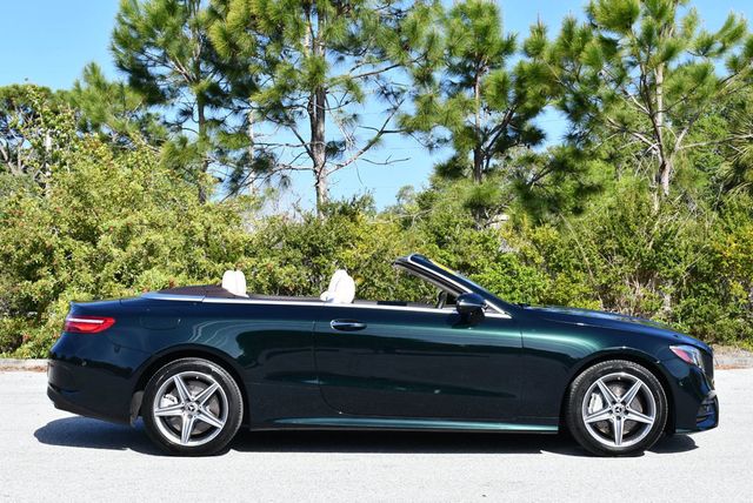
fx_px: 1340
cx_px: 376
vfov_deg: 21.3
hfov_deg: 31.4
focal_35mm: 64
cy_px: 252
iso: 160
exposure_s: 1/250
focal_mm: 32
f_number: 8
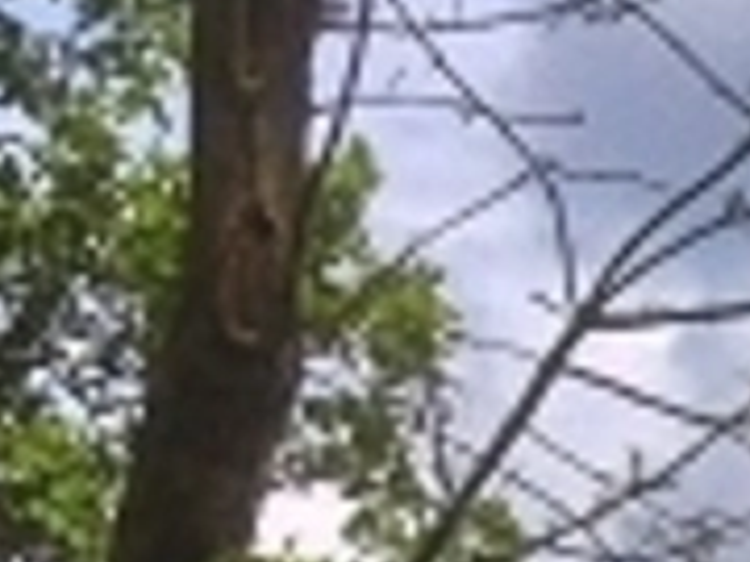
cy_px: 1961
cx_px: 1850
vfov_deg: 4.9
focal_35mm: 280
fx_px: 6067
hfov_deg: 6.7
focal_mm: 4.28
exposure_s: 1/1577
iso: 50
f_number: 2.4
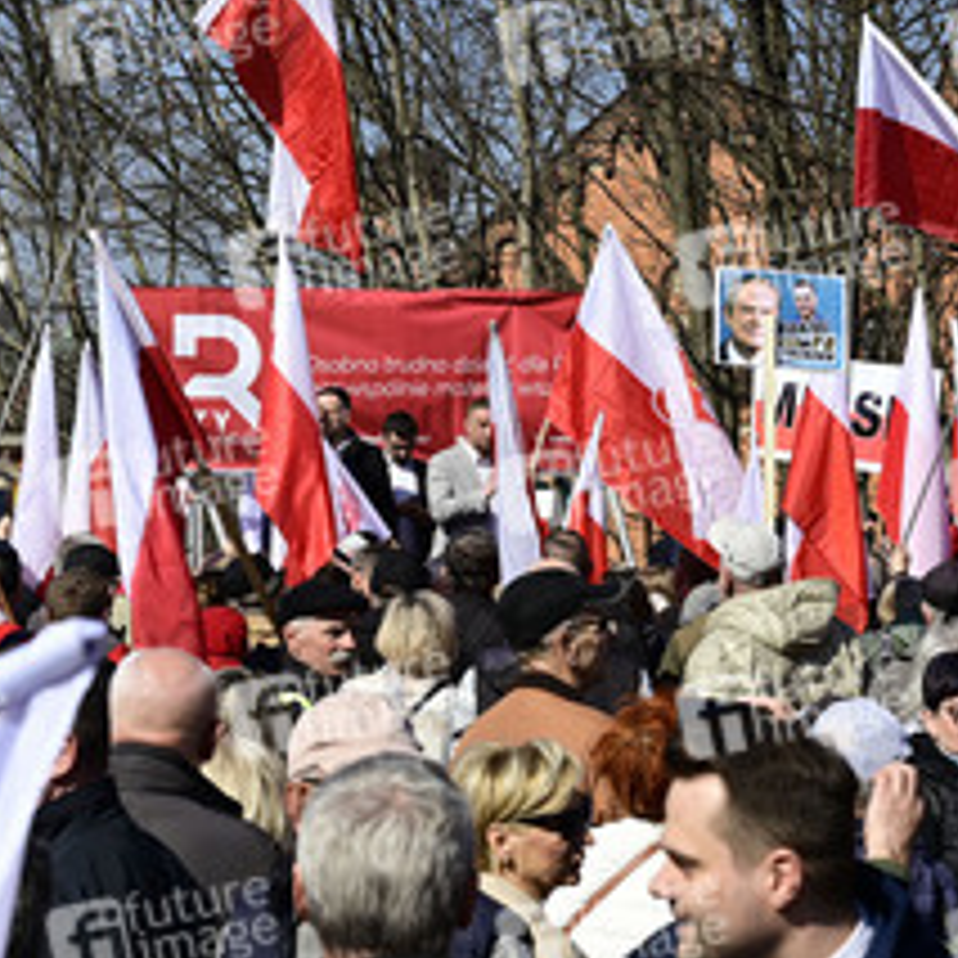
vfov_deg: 13.8
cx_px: 223
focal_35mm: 126
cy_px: 594
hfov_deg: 13.8
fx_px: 3945
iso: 100
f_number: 9
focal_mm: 70
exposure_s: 1/320
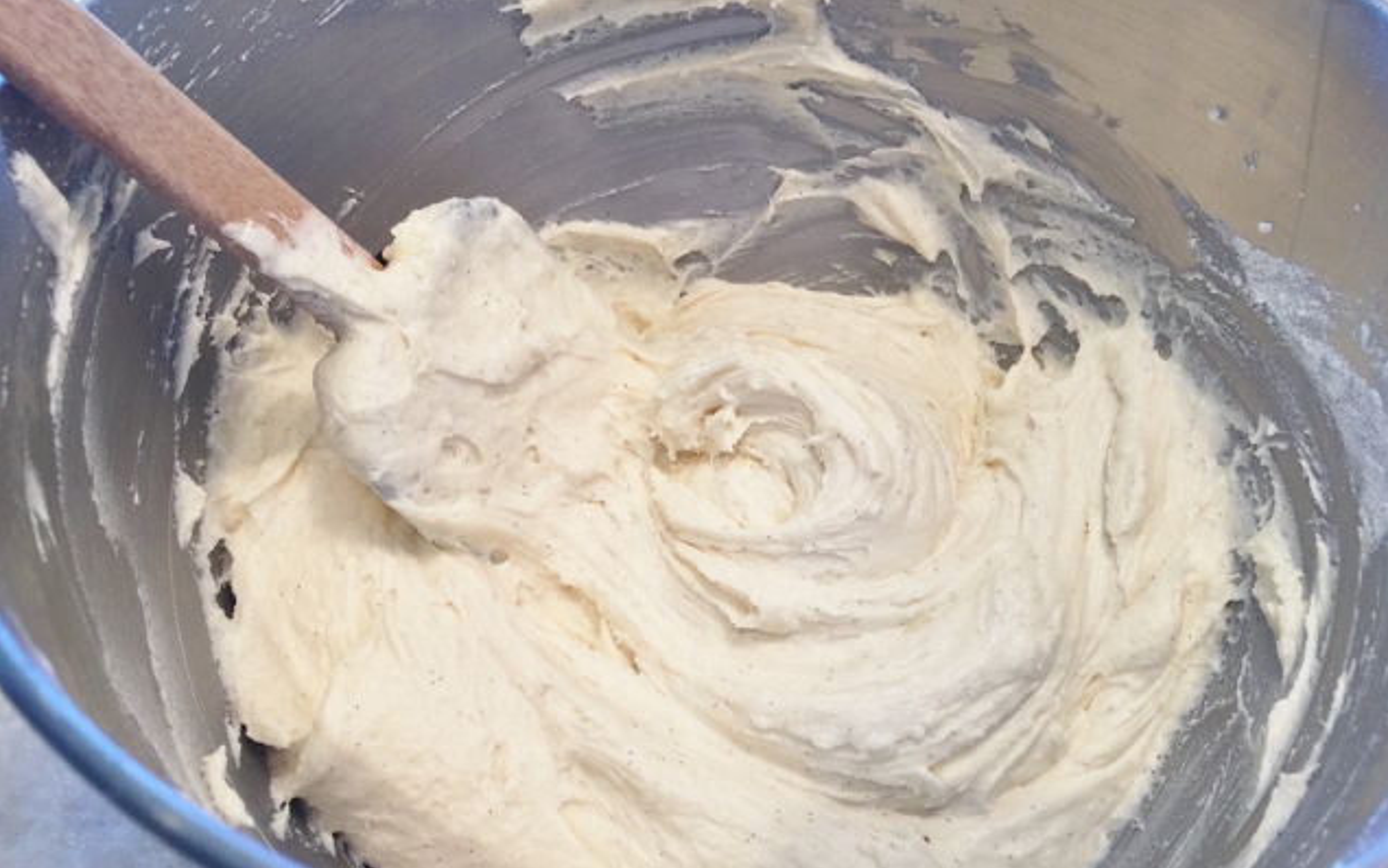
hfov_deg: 61.2
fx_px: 1173
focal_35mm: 31
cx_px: 697
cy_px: 518
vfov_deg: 40.4
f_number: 2.2
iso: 50
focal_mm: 4.15
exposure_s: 1/30
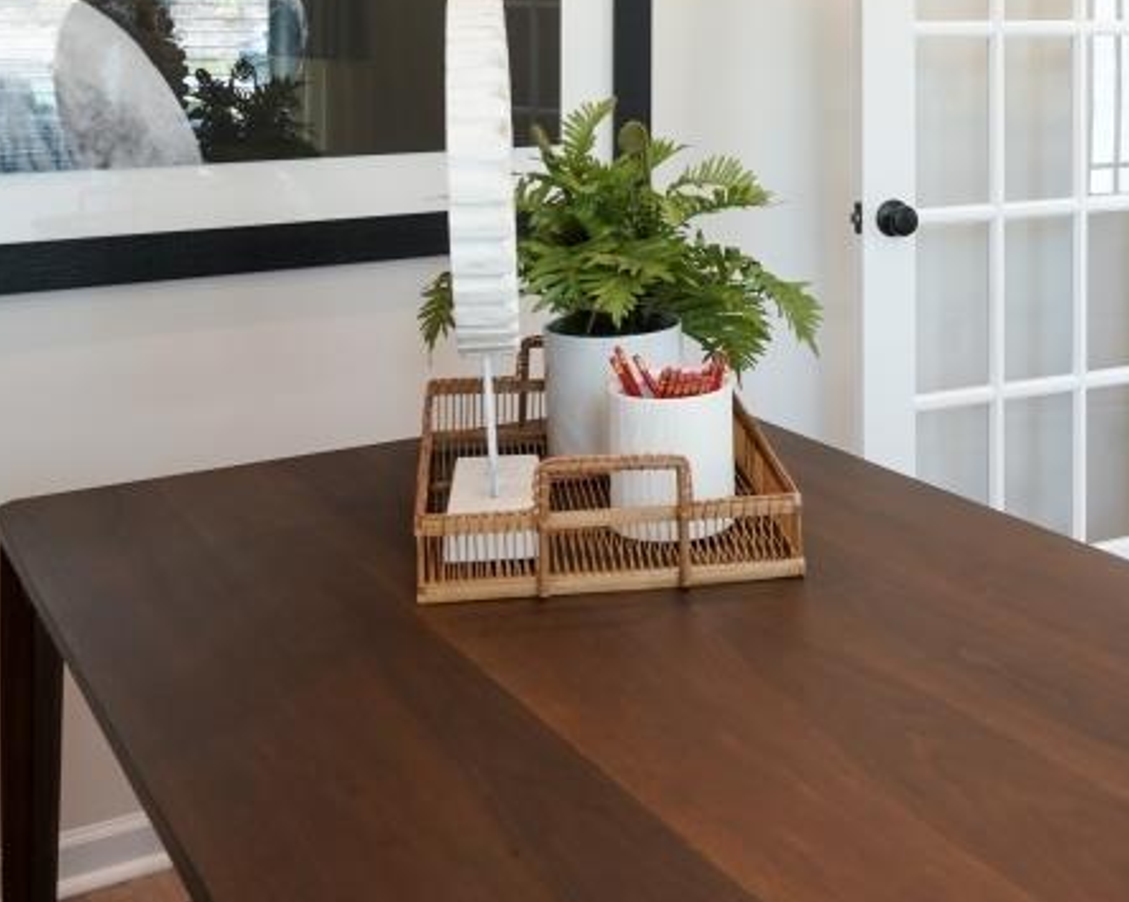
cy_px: 34
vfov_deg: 30.7
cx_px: 905
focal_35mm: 46
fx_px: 1537
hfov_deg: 38.8
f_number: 8
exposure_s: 1/5
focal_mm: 17
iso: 200
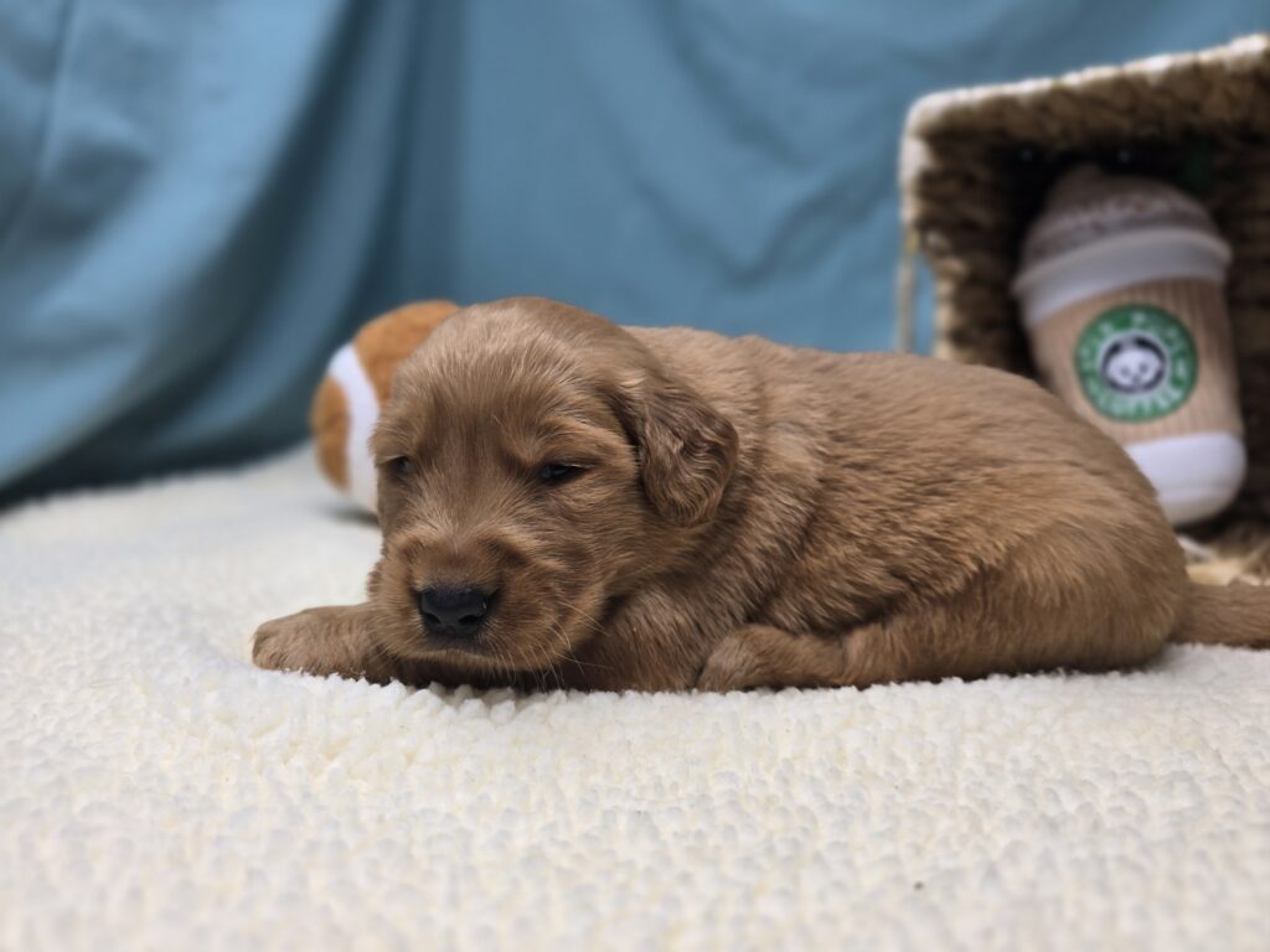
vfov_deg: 58.9
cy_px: 476
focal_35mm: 23
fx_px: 844
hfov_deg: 73.9
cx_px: 635
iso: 64
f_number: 1.7
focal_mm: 6.3
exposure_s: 1/120
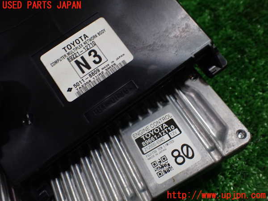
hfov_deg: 60.0
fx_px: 232
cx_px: 134
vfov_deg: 46.8
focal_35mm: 30
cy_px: 100
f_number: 2.3
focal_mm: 5.4
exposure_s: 1/125
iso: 320
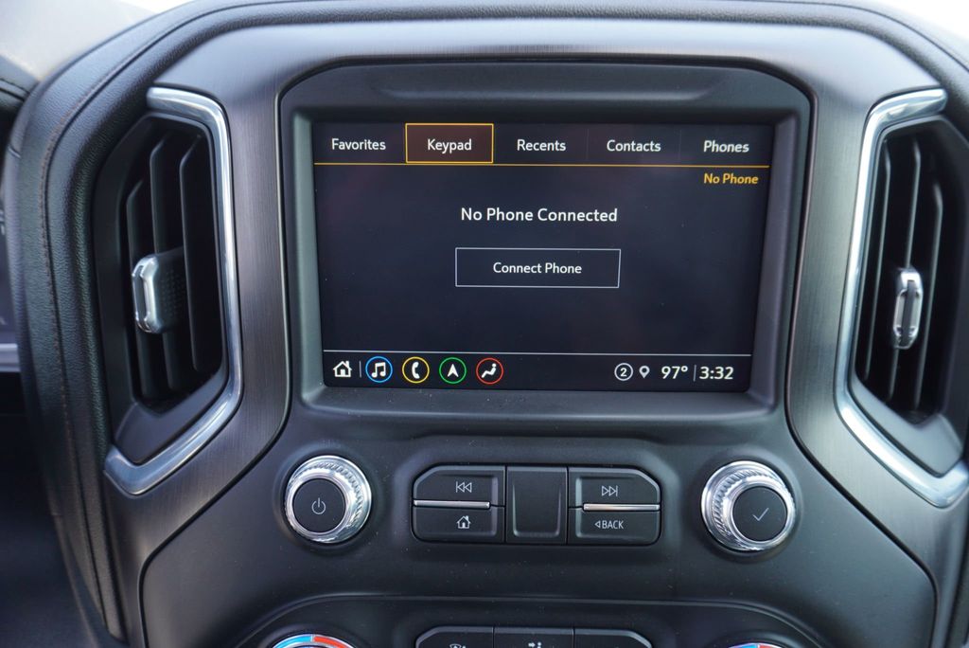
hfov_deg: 73.7
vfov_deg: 53.2
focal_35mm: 24
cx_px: 484
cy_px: 324
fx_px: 646
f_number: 4
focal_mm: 16
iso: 125
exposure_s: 1/60
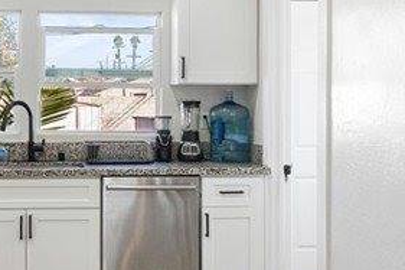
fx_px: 697
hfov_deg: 31.7
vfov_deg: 21.9
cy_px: 110
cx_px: 94
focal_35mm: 62
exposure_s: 1/13
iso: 400
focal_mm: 17
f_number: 5.6
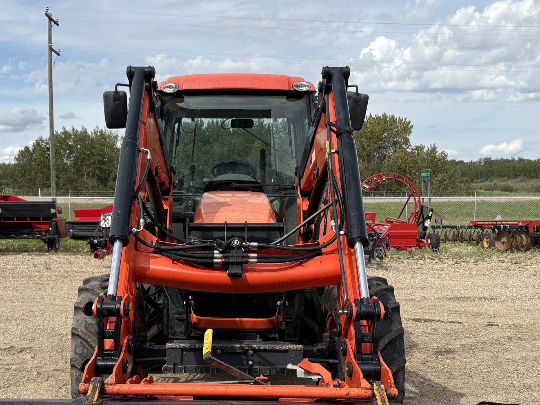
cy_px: 282
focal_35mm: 46
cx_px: 213
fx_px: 718
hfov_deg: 41.0
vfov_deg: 31.2
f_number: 1.6
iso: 50
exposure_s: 1/3623
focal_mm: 5.96
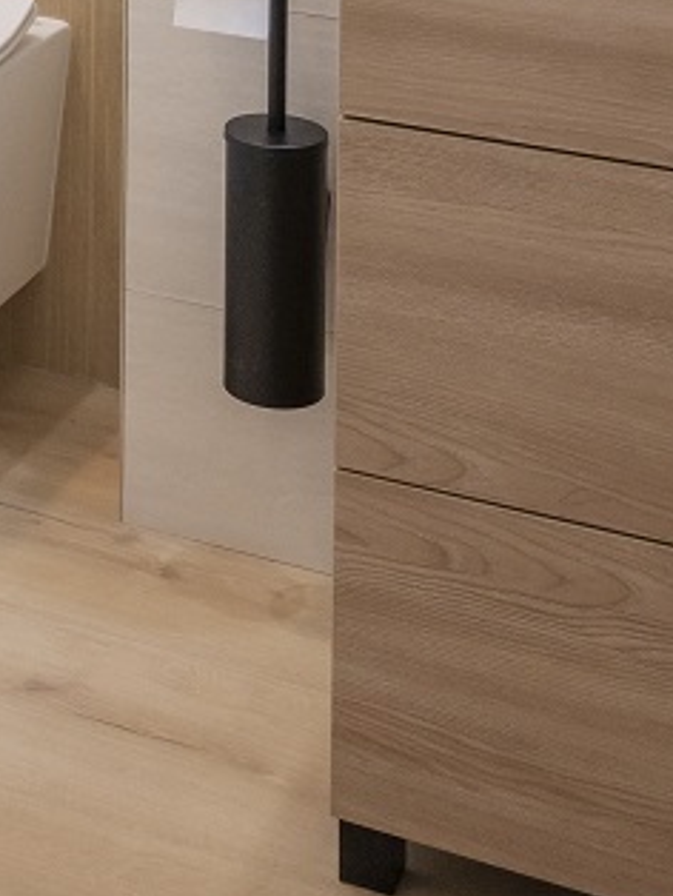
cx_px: -254
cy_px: -653
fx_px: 2278
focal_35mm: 88
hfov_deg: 15.8
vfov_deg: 18.2
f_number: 7.1
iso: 1250
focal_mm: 24
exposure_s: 1/60
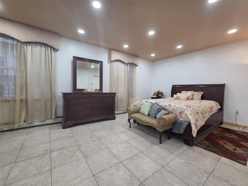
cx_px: 124
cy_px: 93
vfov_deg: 89.9
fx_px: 93
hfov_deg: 106.2
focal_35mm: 13
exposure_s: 1/60
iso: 160
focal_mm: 2.2
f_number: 2.2
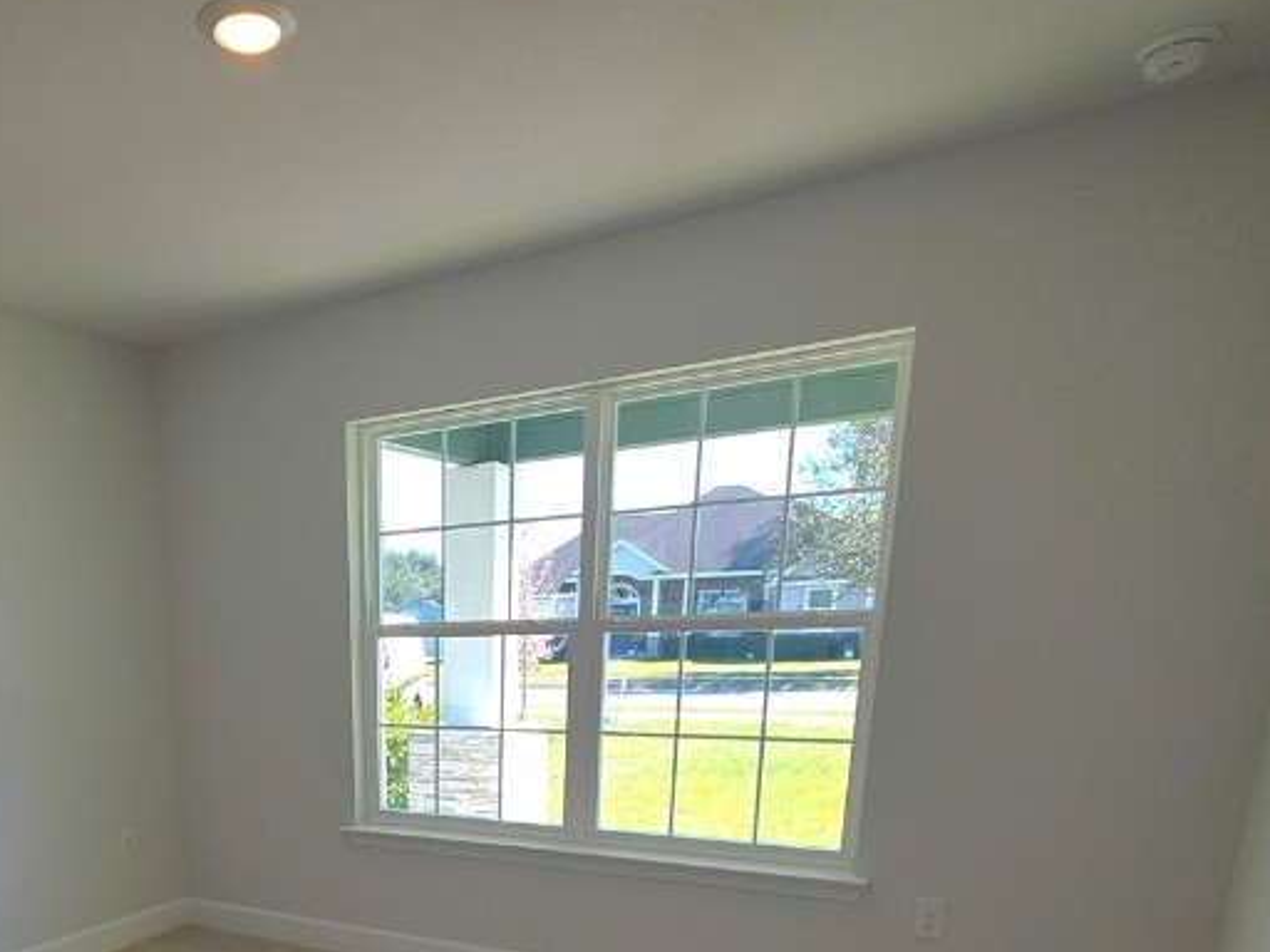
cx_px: 340
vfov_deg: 46.0
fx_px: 954
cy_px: 917
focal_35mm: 26
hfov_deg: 63.9
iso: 20
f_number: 1.9
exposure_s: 1/120
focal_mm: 2.2
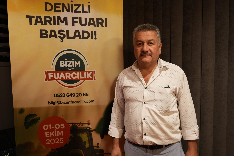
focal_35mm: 31
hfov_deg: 59.6
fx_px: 204
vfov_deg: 41.8
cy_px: 78
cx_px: 117
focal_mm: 31.4
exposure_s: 1/25
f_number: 5
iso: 2000
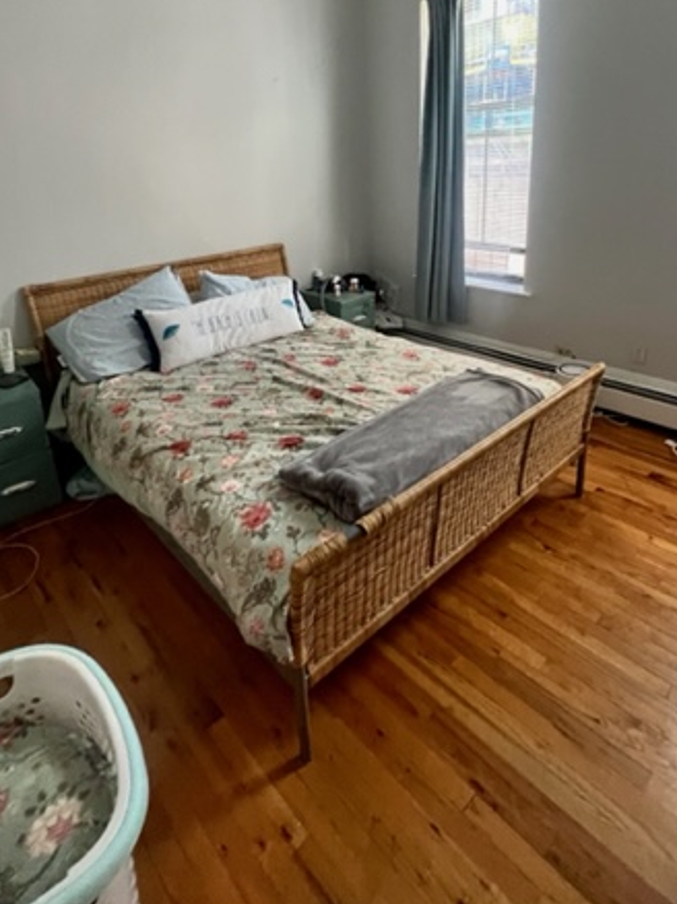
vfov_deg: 82.4
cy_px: 316
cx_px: 345
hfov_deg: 68.6
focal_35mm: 19
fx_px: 496
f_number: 1.8
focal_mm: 1.57
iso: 400
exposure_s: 1/60
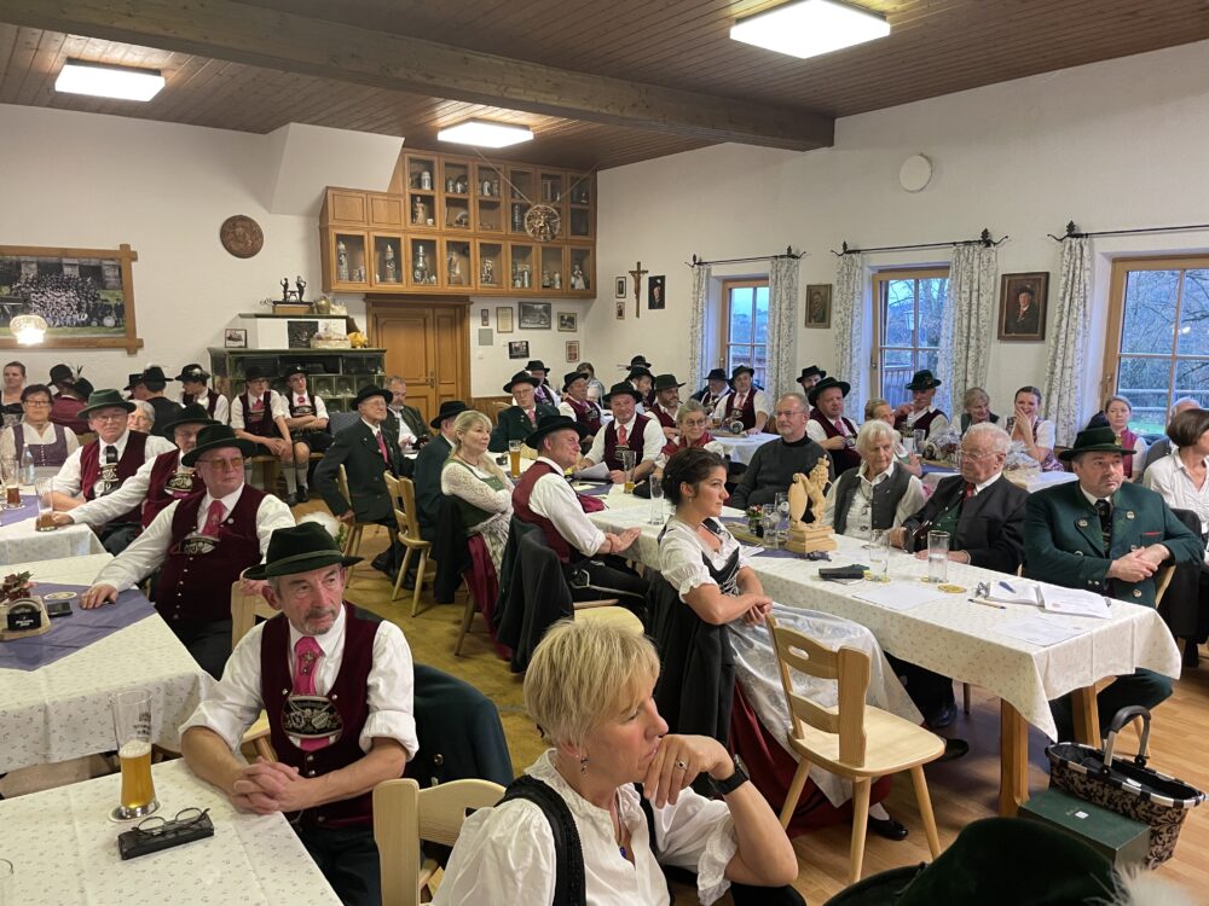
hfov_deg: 67.3
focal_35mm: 26
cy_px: 453
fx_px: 908
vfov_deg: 53.1
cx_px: 604
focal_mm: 4.2
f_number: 1.6
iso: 250
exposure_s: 1/50
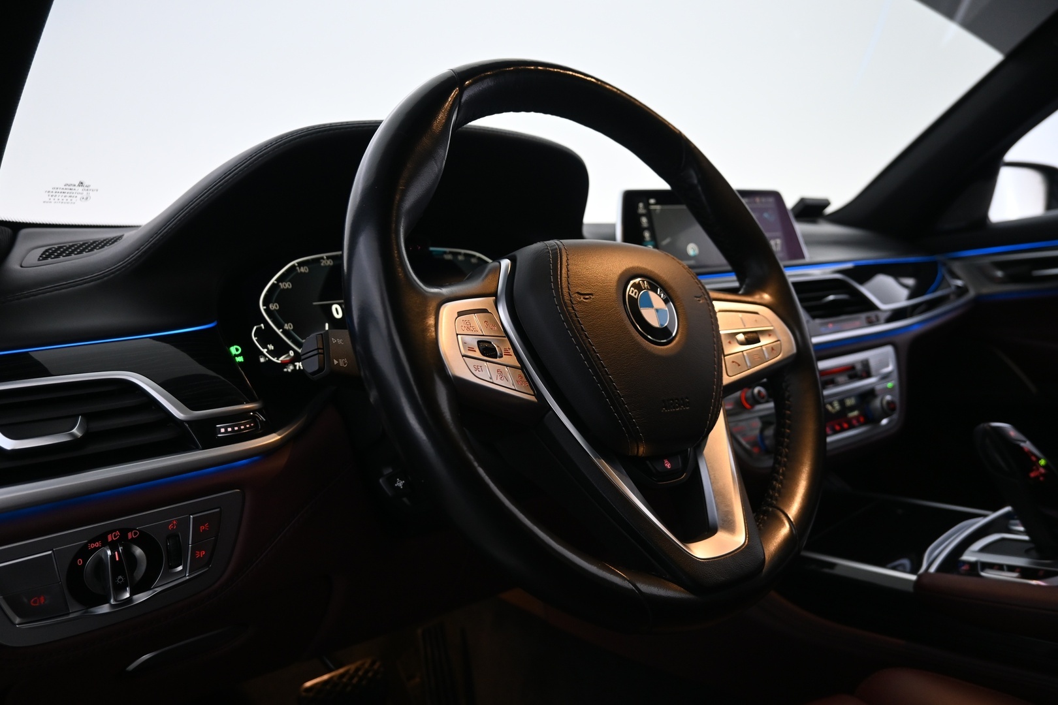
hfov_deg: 73.7
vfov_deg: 53.1
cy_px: 352
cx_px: 529
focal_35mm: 24
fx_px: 705
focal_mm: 16
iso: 800
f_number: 3.5
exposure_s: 1/25
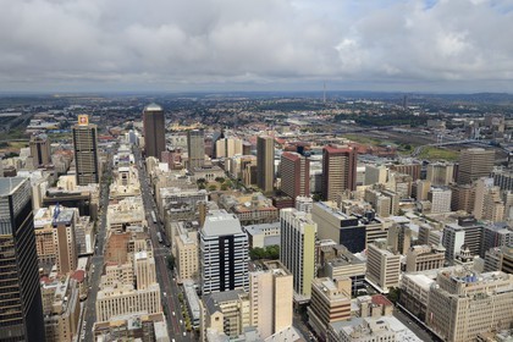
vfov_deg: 45.0
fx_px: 413
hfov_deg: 63.7
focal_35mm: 29
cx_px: 256
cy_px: 171
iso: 200
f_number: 16
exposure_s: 1/200
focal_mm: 29
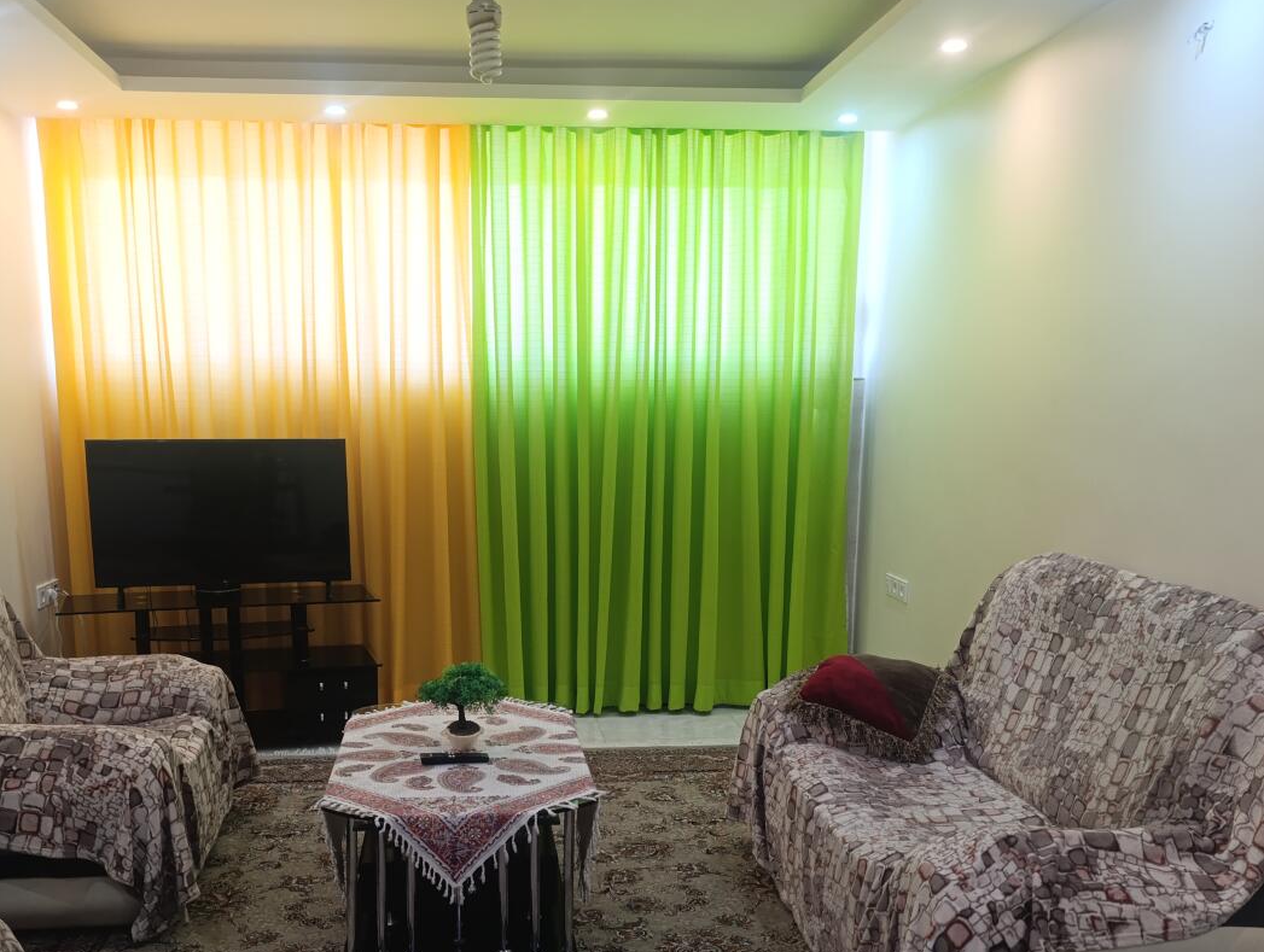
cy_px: 679
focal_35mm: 35
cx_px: 573
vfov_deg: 40.0
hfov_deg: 52.5
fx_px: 1280
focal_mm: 6.14
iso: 500
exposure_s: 1/100
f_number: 1.6
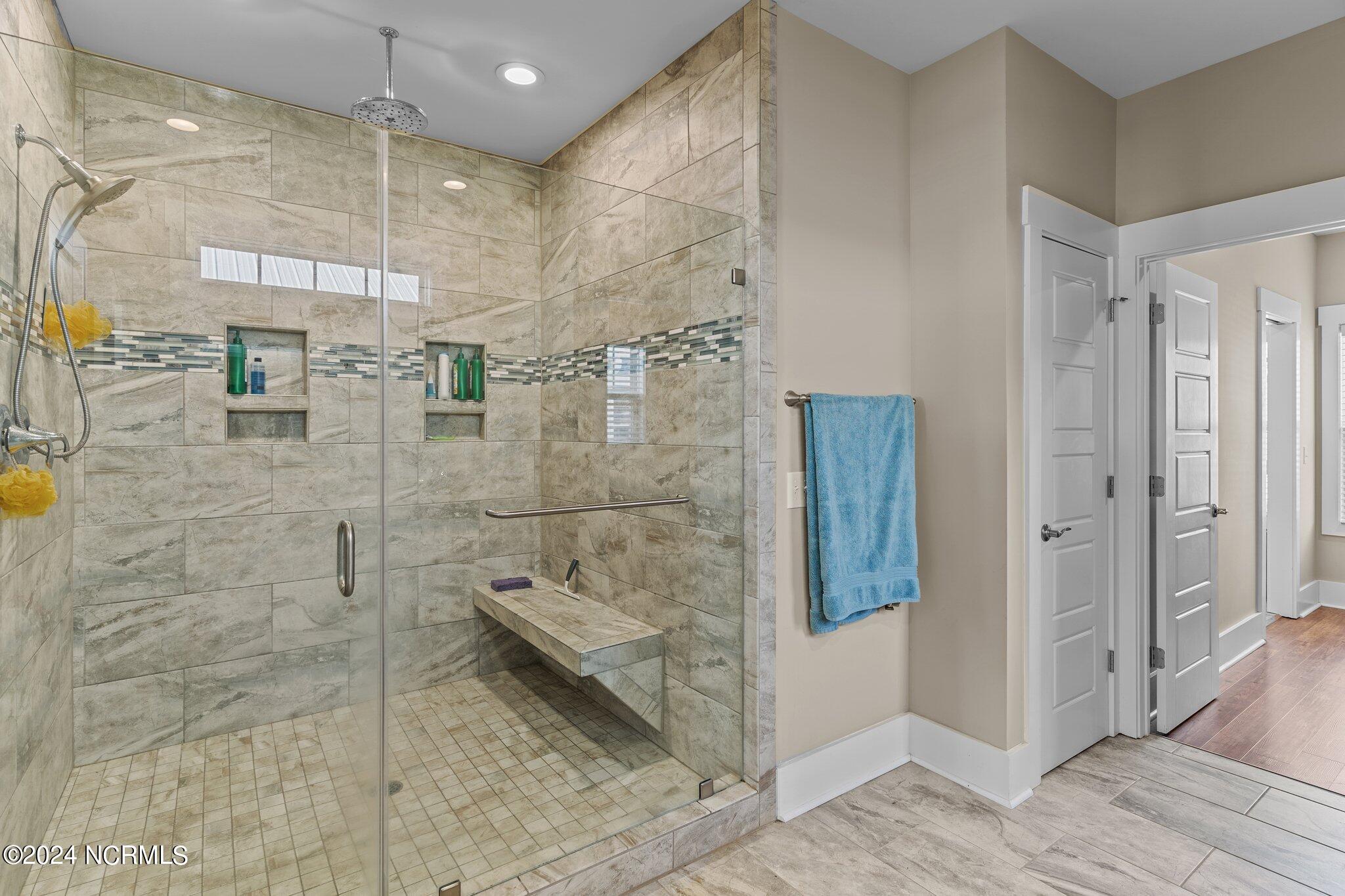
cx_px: 672
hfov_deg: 93.3
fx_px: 635
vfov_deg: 70.4
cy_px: 448
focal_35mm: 17
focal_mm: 17
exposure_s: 1/2.5
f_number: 5
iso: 160
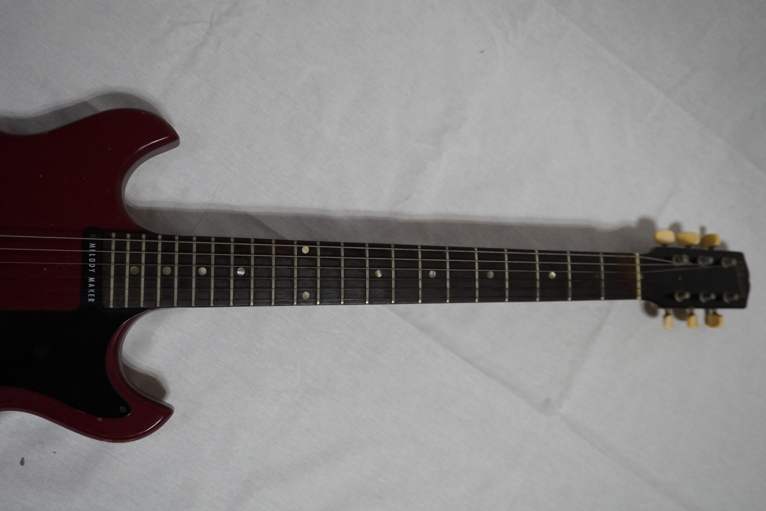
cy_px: 256
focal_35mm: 33
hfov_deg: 57.2
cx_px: 383
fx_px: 702
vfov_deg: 40.0
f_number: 4
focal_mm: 22
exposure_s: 1/160
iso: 2500
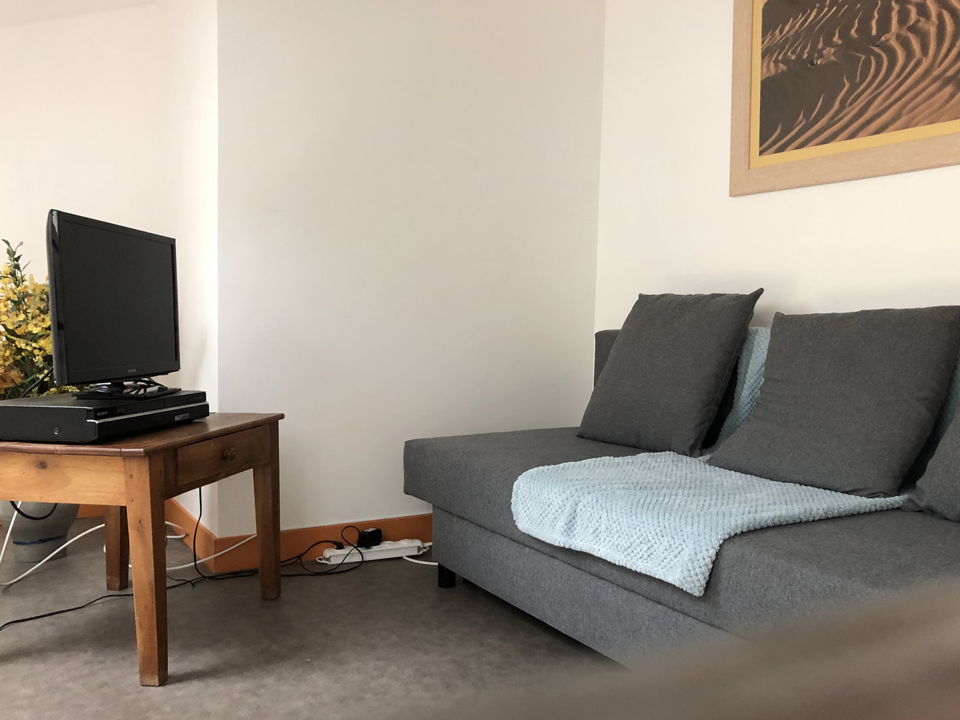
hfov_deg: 58.3
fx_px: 860
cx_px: 522
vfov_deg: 45.4
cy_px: 389
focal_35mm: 31
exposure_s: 1/15
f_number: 1.8
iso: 64
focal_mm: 3.99
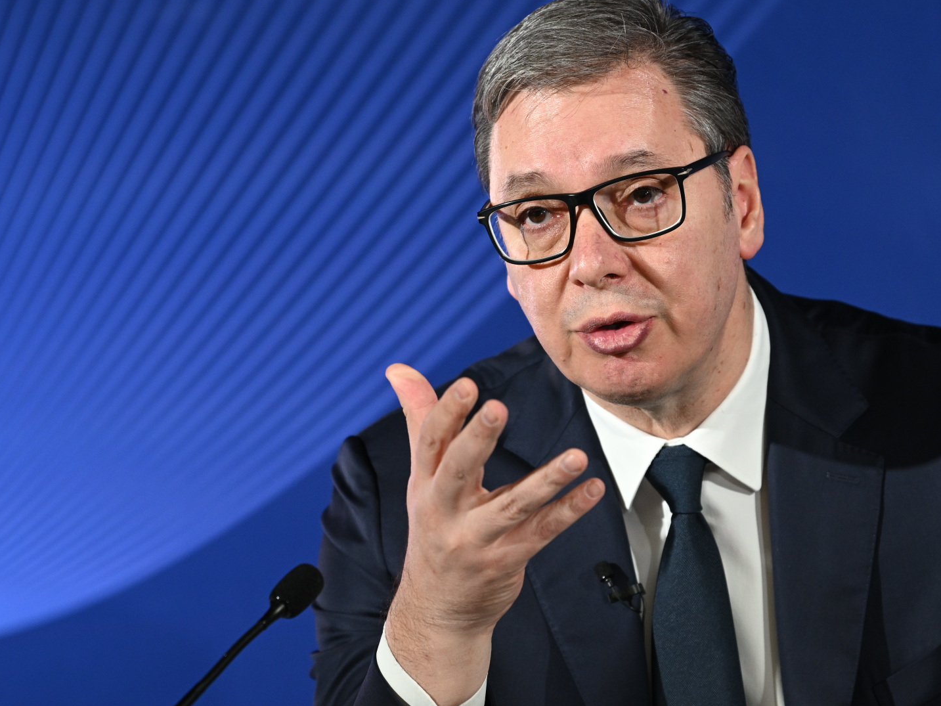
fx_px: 8863
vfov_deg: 4.6
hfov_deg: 6.1
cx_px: 530
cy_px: 353
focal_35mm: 326
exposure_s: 1/400
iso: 1000
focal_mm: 200
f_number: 4
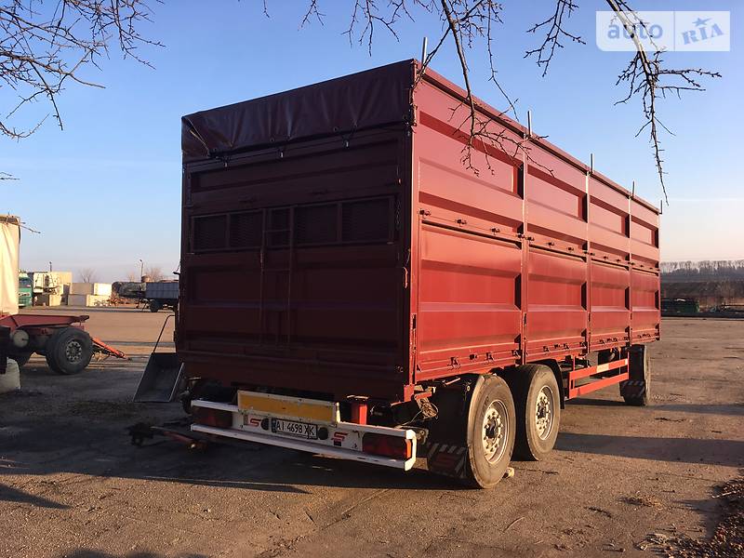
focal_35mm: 29
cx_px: 372
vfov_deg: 48.2
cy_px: 279
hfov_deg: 61.7
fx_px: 623
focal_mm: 4.2
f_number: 2.2
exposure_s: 1/472
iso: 25
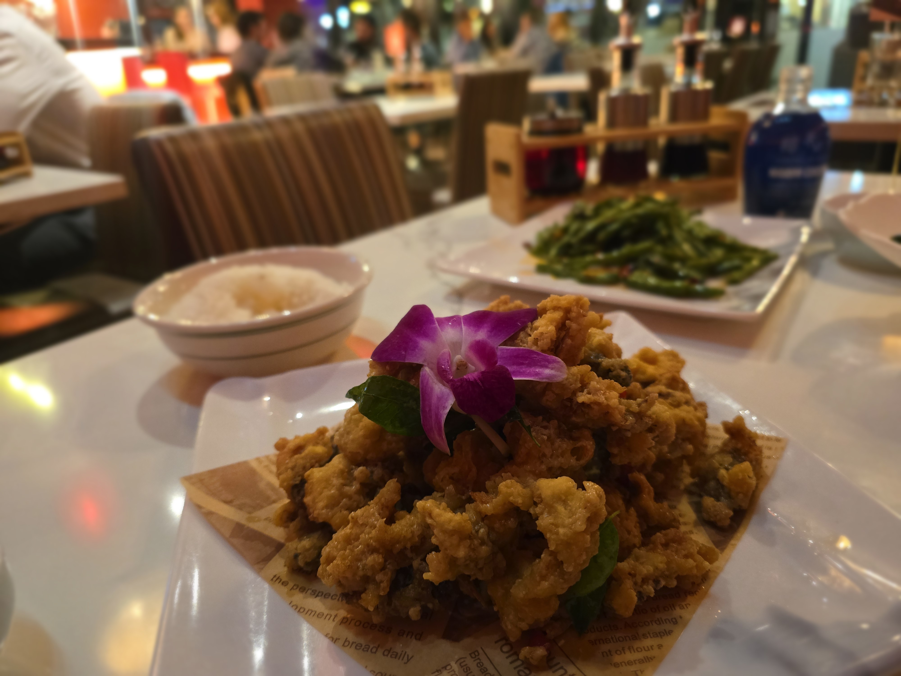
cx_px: 450
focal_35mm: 23
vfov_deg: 58.9
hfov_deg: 73.9
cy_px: 338
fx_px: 599
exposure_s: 1/24
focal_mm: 6.3
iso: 1000
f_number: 1.7
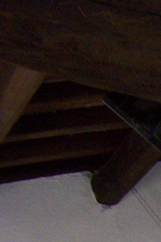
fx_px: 1221
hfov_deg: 7.0
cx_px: 433
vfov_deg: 10.5
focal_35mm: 182
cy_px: 458
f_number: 2.8
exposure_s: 1/30
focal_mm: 5.85
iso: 160
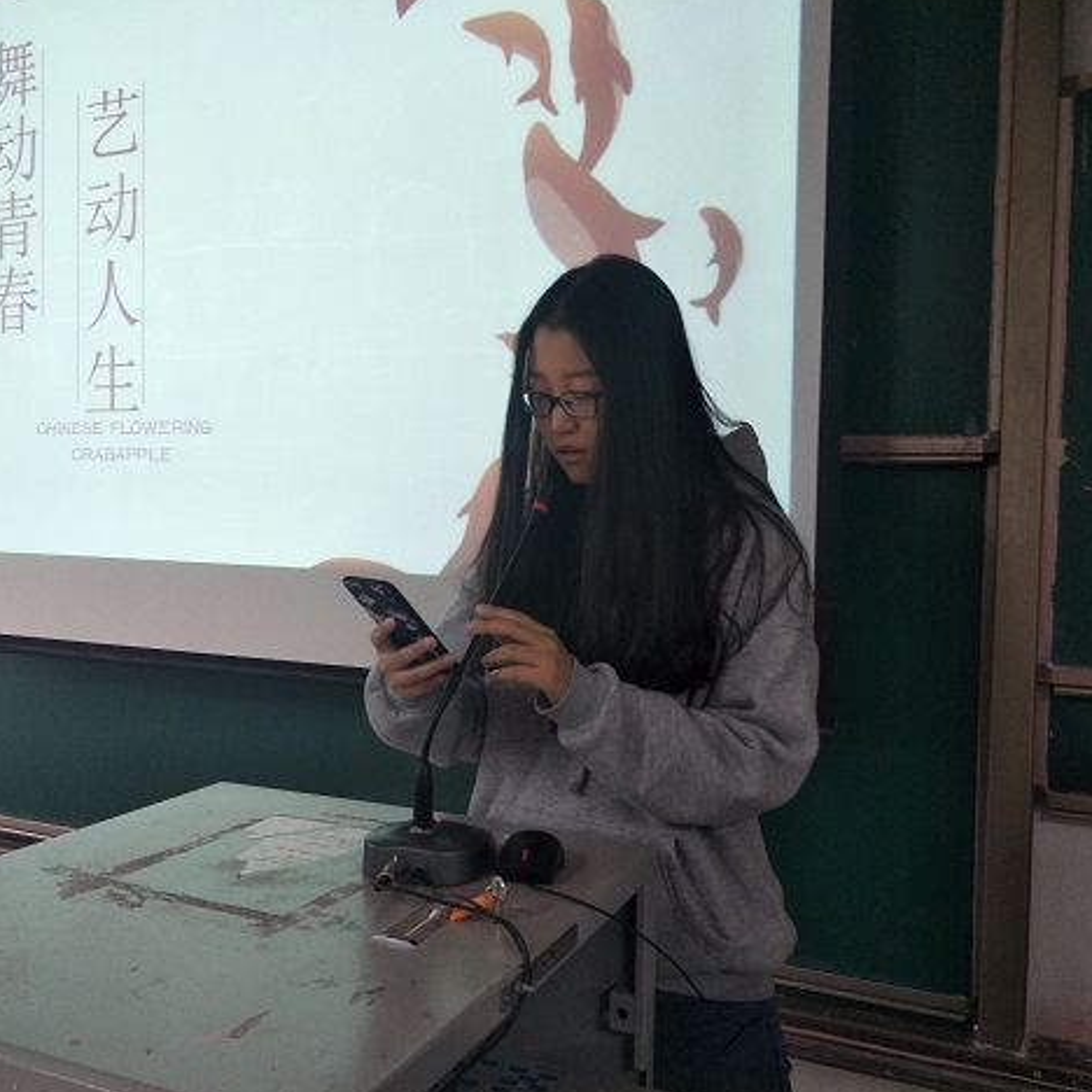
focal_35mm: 29
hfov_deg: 55.4
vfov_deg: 55.6
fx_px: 1035
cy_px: 548
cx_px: 464
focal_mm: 4.1
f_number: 1.7
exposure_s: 1/50
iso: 162
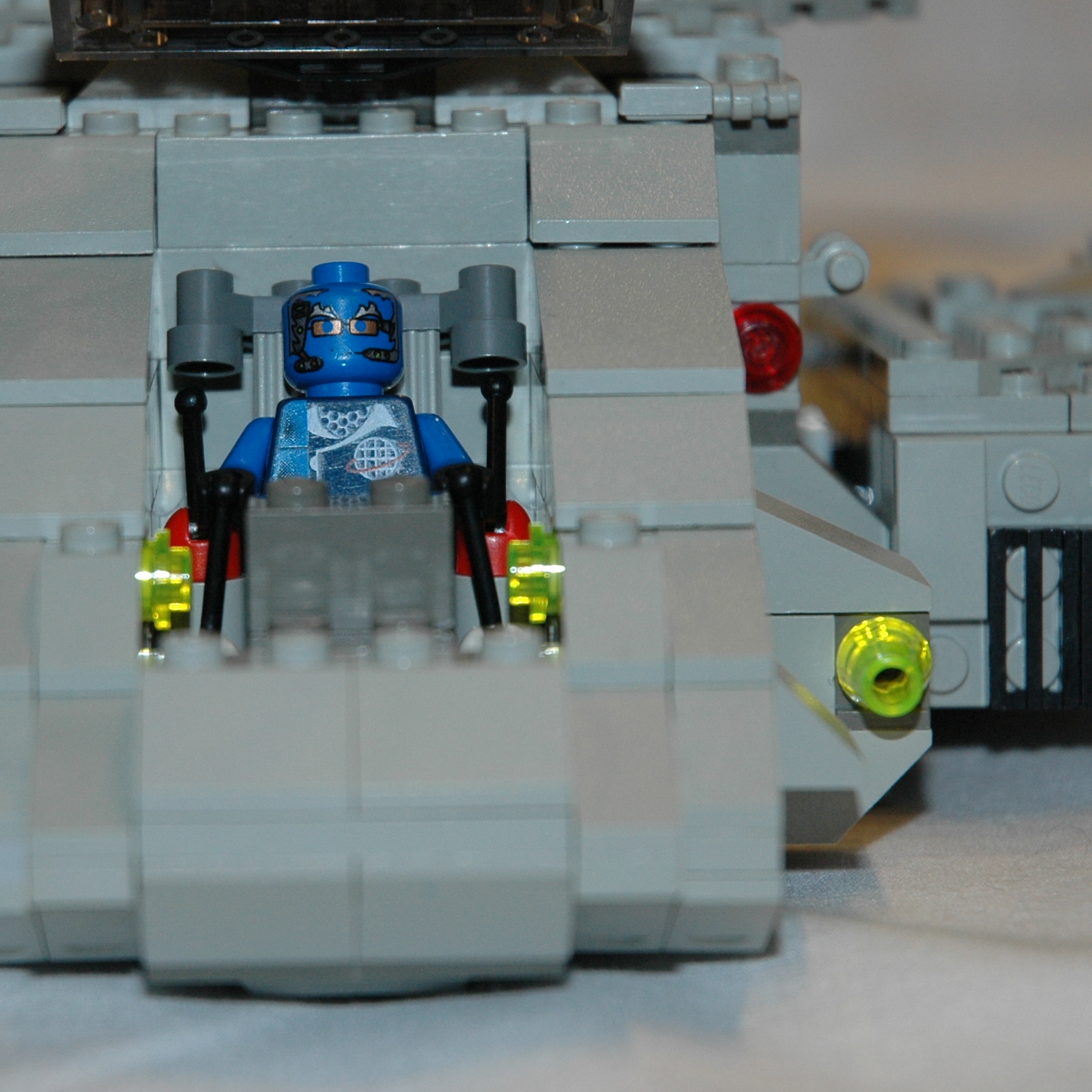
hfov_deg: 10.0
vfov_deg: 10.0
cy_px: 393
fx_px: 6210
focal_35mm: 174
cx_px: 359
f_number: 4.5
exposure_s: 1/60
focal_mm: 70
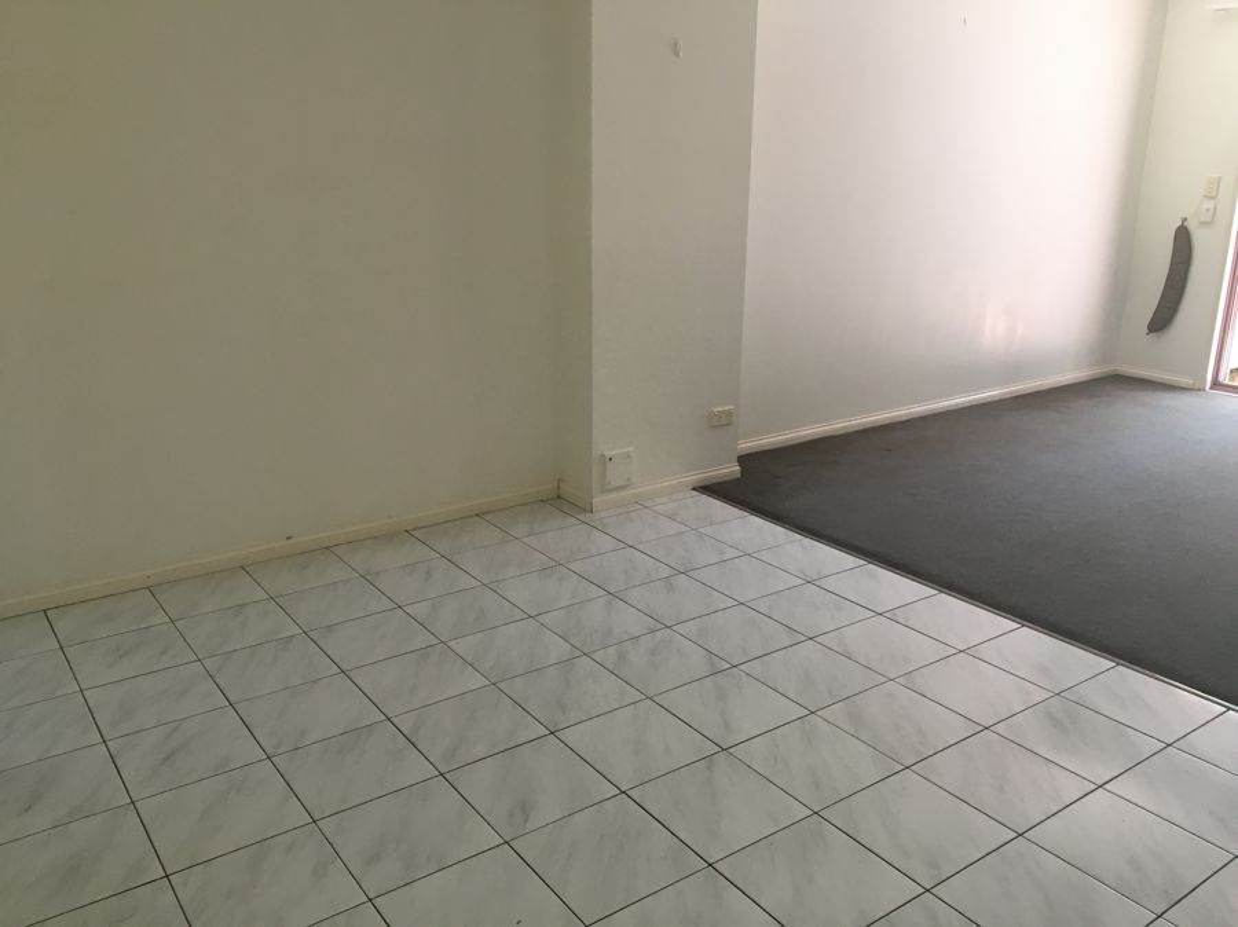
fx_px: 1037
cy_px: 464
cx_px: 619
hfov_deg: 61.7
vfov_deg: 48.2
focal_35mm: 29
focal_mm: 4.15
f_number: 2.2
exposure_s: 1/33
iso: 50
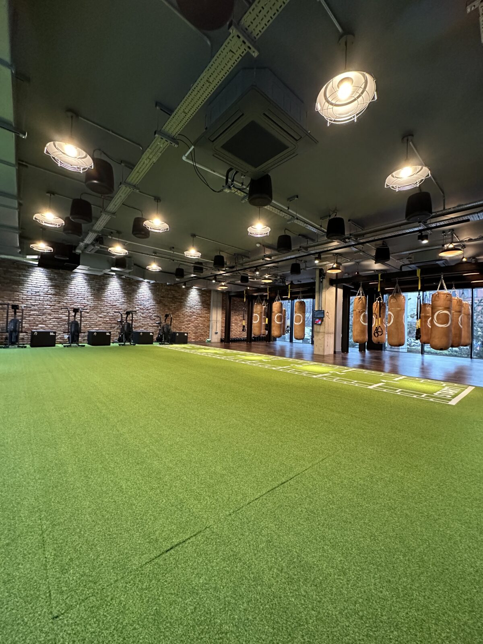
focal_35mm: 14
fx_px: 260
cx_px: 242
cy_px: 322
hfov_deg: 85.7
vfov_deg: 102.1
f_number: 2.2
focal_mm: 2.22
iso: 640
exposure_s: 1/50
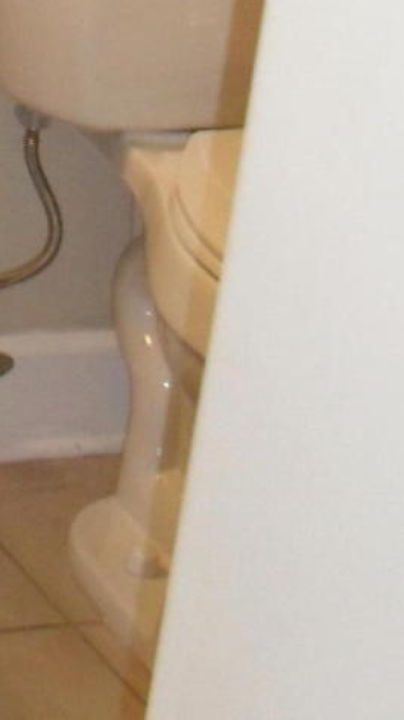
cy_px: -483
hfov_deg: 7.2
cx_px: -491
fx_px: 3072
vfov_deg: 12.5
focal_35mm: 161
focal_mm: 6.3
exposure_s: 1/45
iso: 160
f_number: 3.2
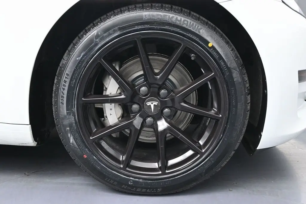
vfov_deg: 35.5
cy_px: 102
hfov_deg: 51.3
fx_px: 319
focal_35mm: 38
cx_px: 153
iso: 1250
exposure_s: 1/125
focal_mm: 25
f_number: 4.2
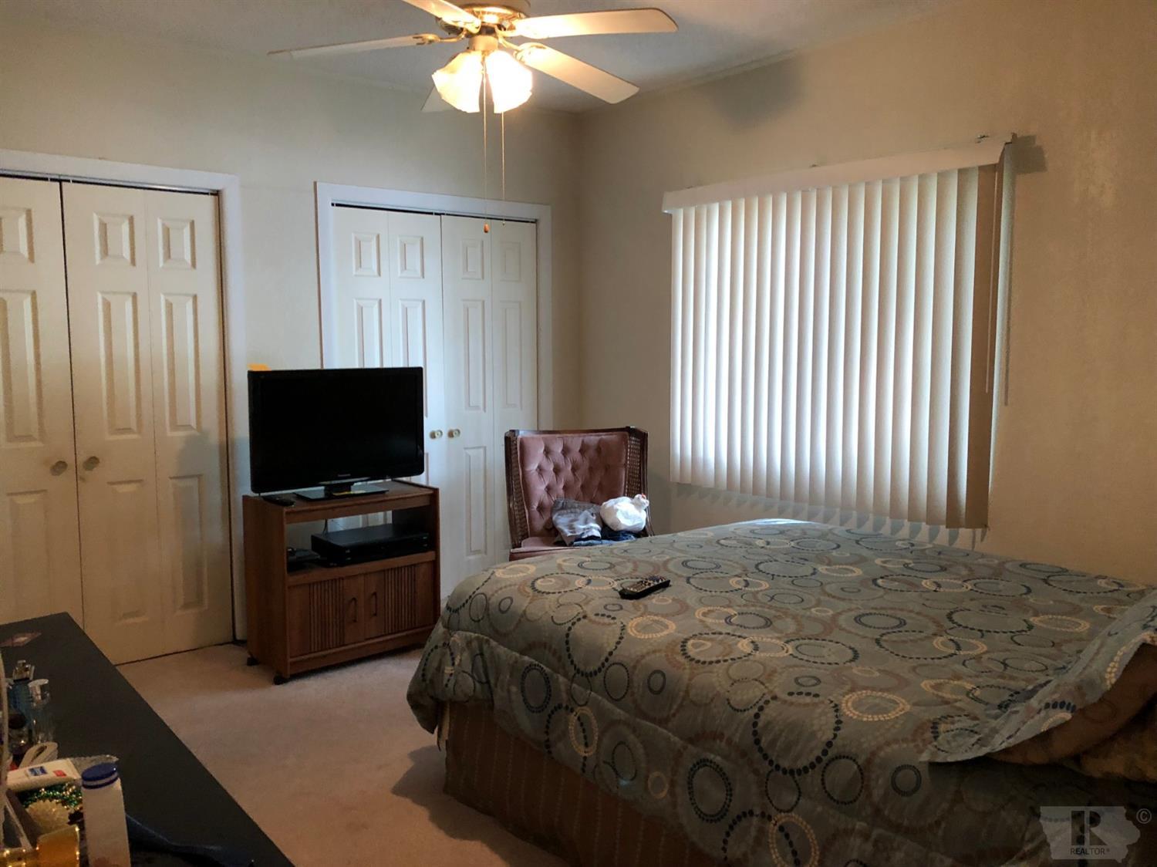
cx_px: 578
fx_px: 936
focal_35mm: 28
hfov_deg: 63.5
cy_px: 434
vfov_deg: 49.7
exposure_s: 1/15
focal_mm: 3.99
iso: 100
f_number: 1.8
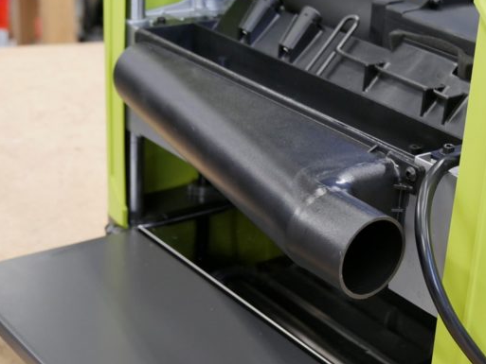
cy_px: 203
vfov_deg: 19.4
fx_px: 1067
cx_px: 312
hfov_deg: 25.6
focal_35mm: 76
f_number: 4.3
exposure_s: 1/60
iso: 1600
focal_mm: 28
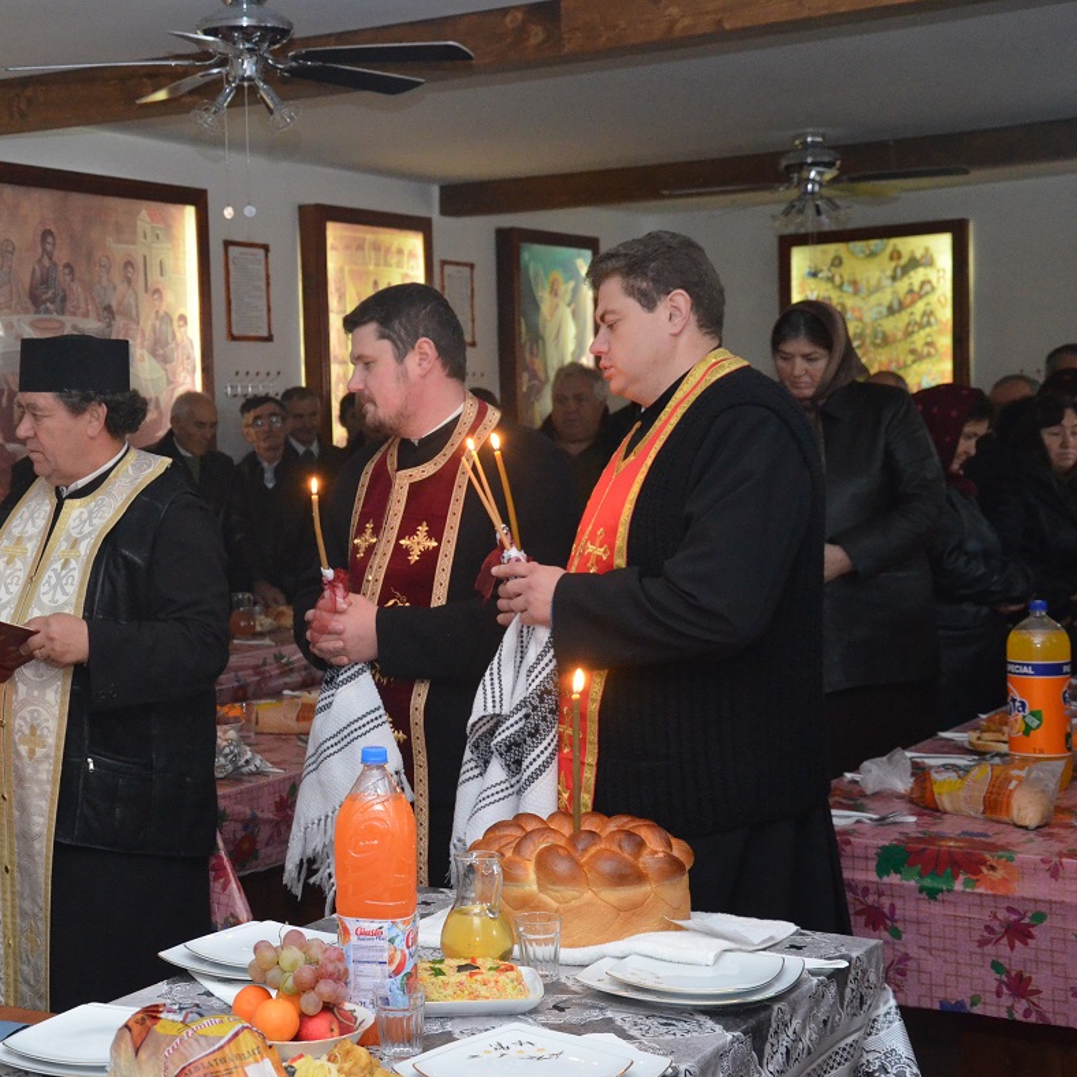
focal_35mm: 62
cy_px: 541
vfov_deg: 27.7
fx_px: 2182
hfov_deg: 27.3
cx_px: 267
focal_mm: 32
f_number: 4.2
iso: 3200
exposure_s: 1/60
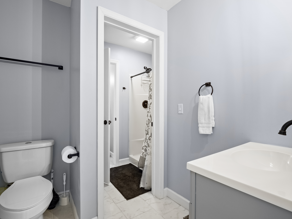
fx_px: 135
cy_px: 110
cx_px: 146
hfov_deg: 94.5
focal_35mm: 16
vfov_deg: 78.1
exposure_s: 1/5
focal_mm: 8
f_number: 5.6
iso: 400
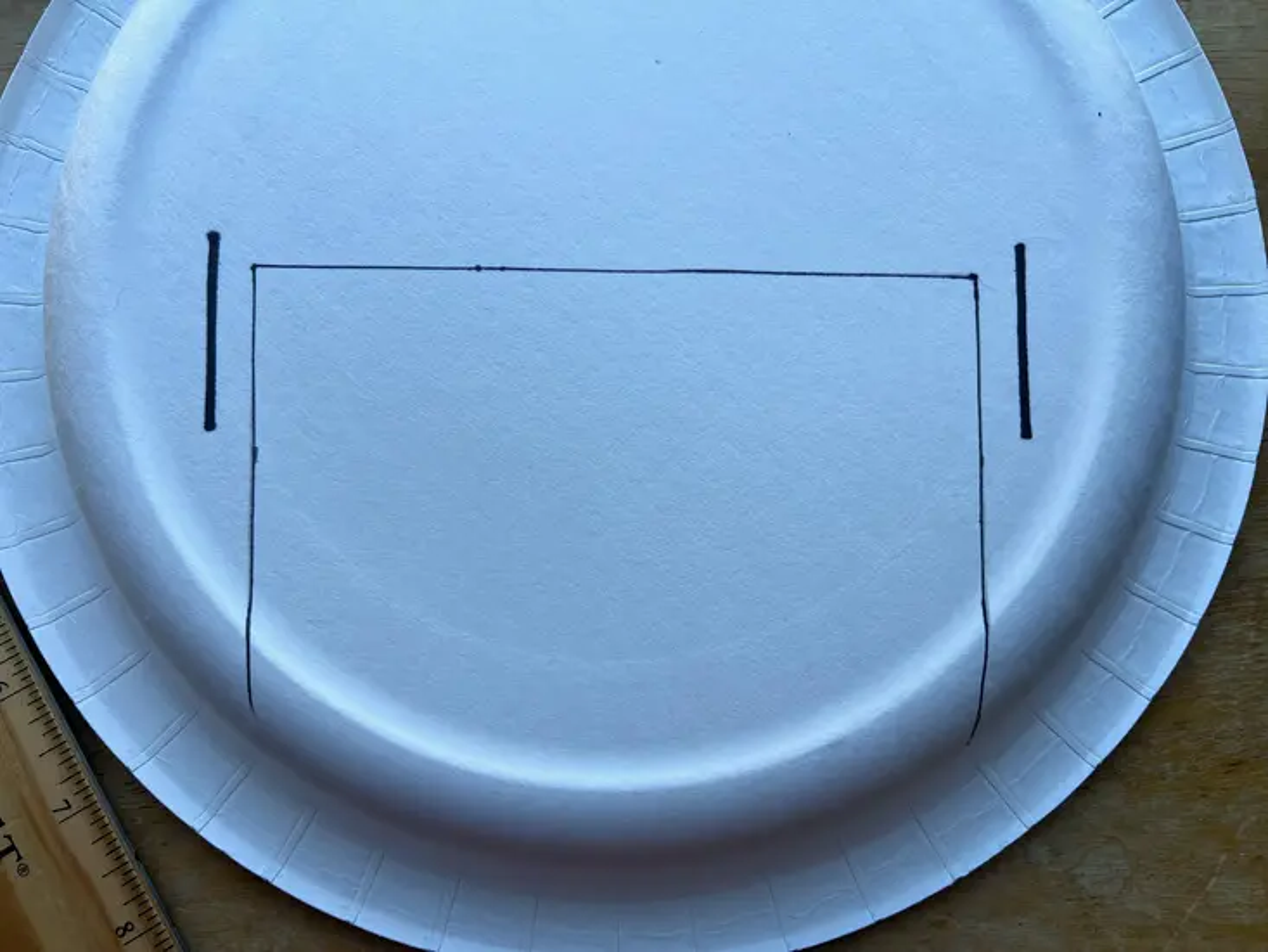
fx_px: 953
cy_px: 476
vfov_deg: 53.1
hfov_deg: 67.3
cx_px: 634
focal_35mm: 26
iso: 40
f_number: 1.5
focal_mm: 5.7
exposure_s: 1/152
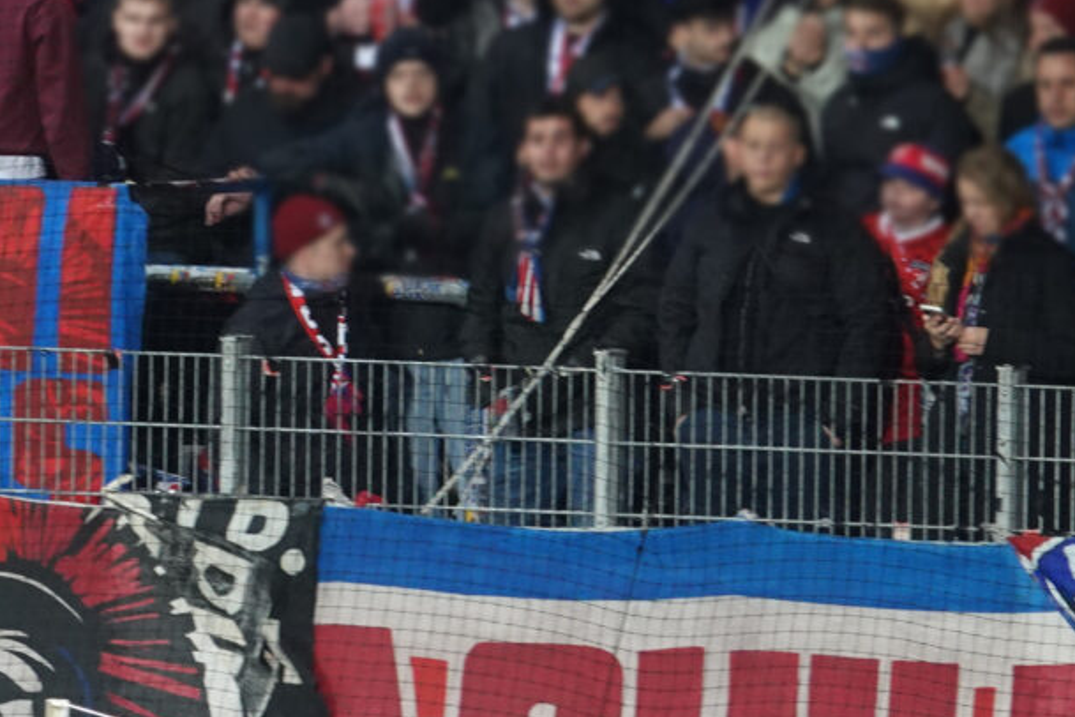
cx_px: 267
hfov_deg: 1.5
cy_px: 465
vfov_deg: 1.0
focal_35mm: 1404
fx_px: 41922
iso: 800
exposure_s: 1/40
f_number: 4
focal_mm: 195.64
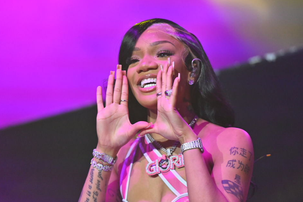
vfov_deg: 6.4
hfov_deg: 9.5
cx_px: 160
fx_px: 1818
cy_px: 94
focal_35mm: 216
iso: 4000
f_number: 2.8
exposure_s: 1/2000
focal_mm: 200
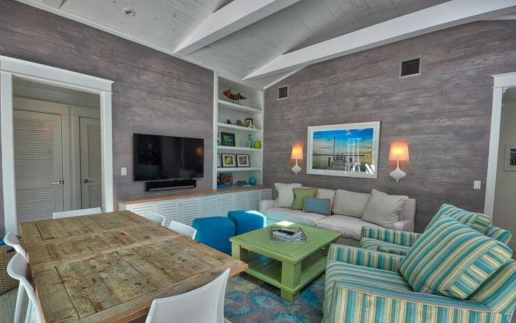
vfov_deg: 71.2
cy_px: 170
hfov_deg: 97.8
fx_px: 225
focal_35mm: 16
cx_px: 257
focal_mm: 10
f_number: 10
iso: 400
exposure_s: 1/40
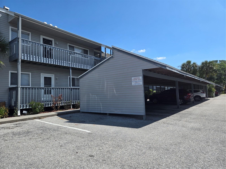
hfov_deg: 73.9
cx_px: 113
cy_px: 84
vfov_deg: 58.9
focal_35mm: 23
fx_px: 150
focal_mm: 5.4
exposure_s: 1/2921
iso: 40
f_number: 1.8
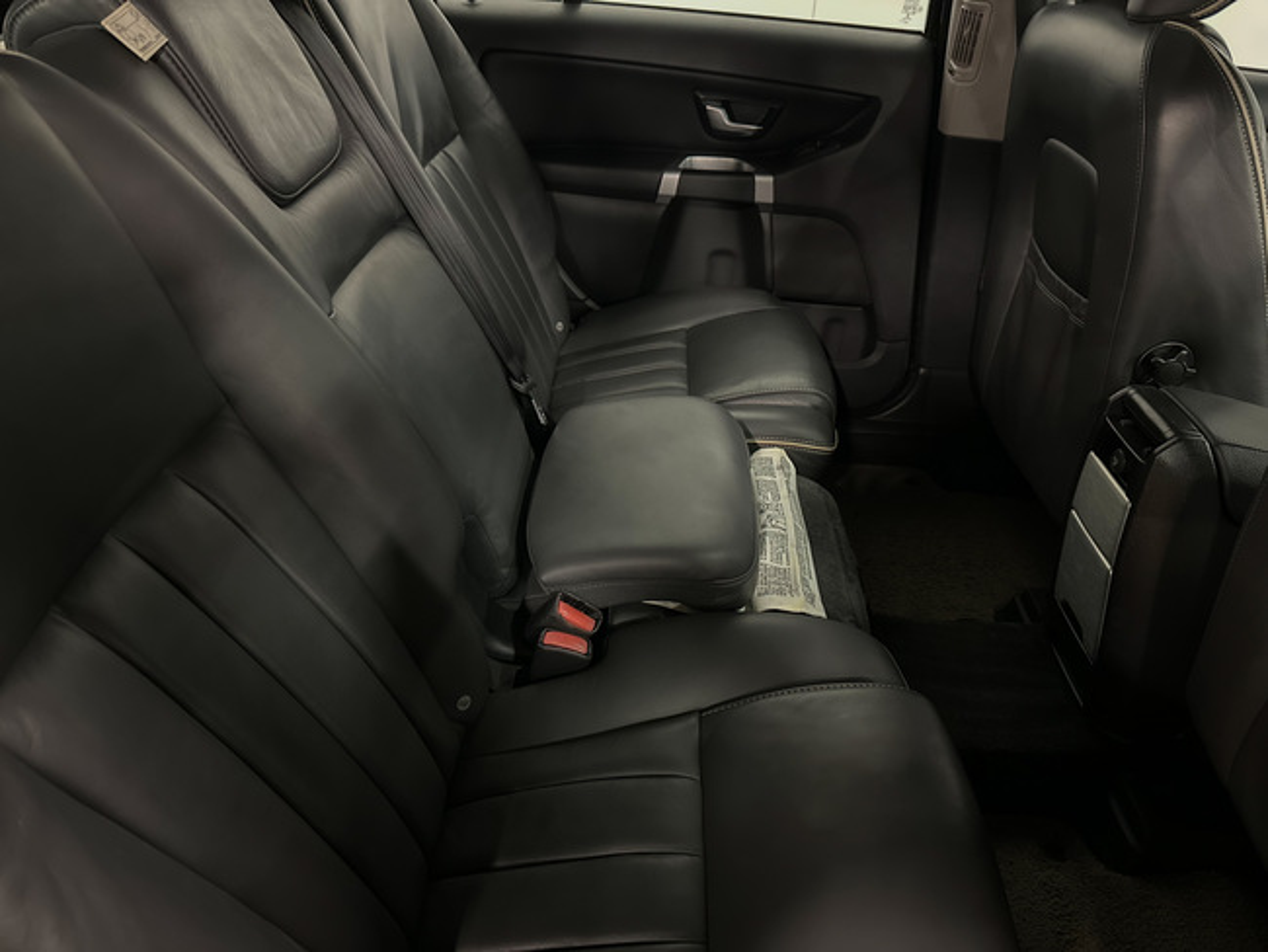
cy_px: 476
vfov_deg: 56.8
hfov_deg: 71.6
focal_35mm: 24
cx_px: 634
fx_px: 879
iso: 1600
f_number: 1.78
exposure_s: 1/25
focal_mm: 6.86
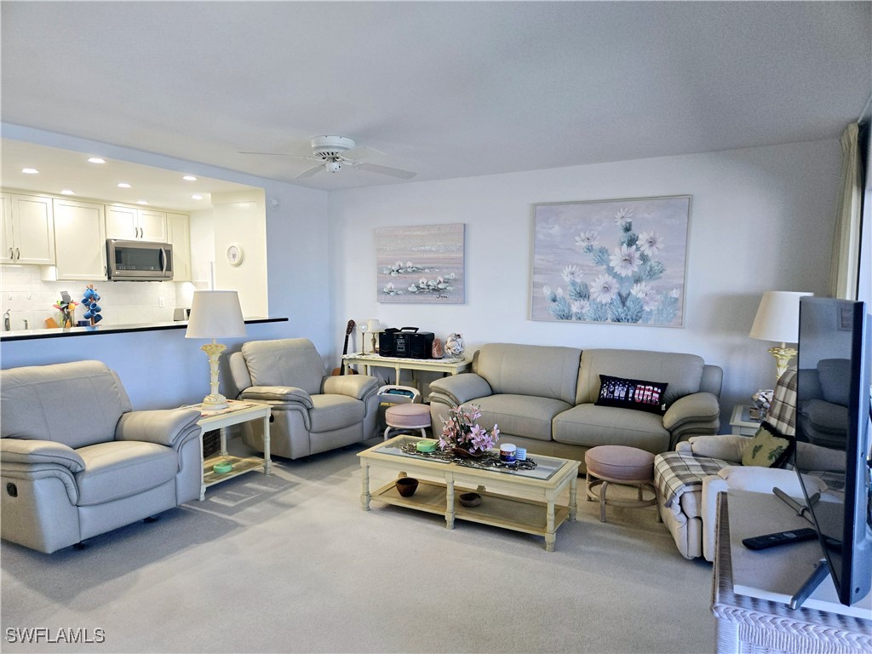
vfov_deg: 58.9
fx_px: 579
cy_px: 327
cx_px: 436
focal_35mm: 23
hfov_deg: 73.9
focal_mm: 5.4
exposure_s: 1/120
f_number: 1.8
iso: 200
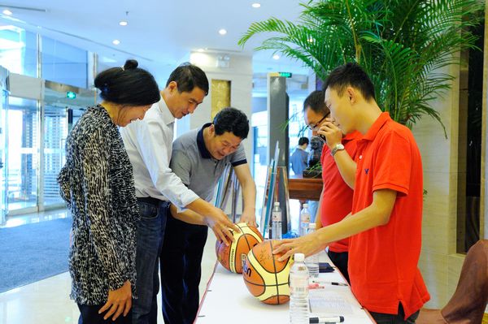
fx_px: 474
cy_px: 162
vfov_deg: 37.8
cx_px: 244
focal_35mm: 35
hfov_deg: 54.5
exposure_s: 1/60
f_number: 4
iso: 1600
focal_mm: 35
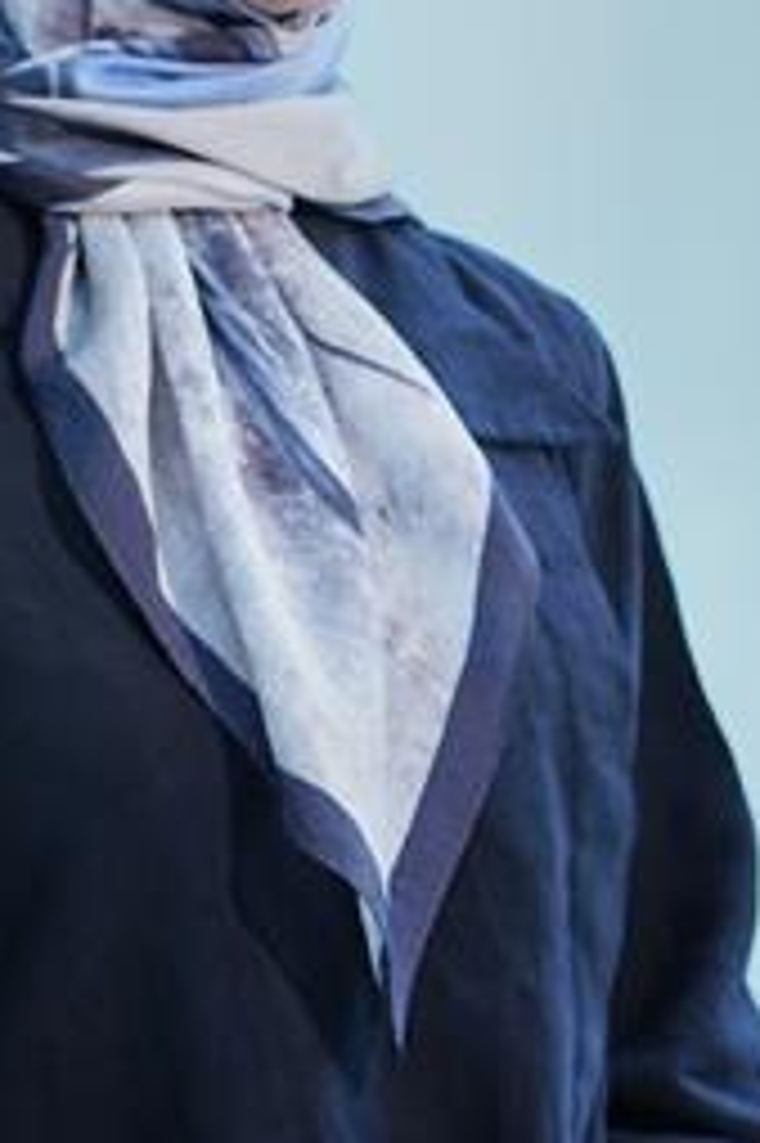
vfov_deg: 9.1
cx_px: 153
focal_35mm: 225
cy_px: 171
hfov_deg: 6.1
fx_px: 7134
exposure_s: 1/200
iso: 640
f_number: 3.5
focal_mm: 123
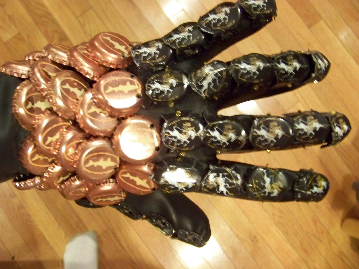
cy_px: 134
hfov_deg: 50.1
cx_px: 177
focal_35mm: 37
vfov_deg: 38.7
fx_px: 384
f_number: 2.8
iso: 400
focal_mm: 5.85
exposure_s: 1/8
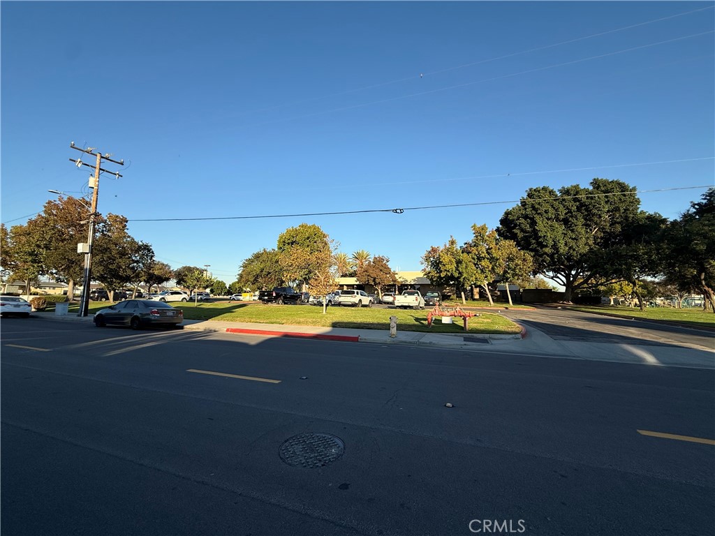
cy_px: 268
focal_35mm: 14
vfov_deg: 85.7
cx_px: 358
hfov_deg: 102.1
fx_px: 289
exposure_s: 1/1431
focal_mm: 2.22
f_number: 2.2
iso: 50
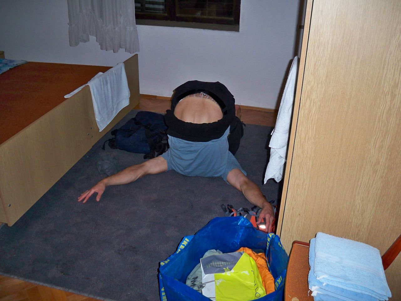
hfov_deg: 52.6
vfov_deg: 40.7
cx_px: 200
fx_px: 405
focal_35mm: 35
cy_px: 150
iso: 200
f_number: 3.1
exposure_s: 1/60
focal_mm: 6.3
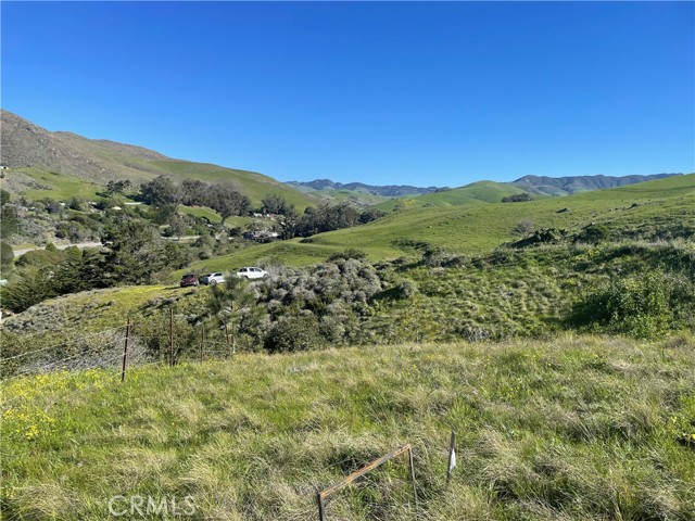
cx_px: 348
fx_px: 522
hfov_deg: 67.3
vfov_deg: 53.1
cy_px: 260
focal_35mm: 26
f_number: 1.6
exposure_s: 1/2747
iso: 32
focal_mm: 4.2
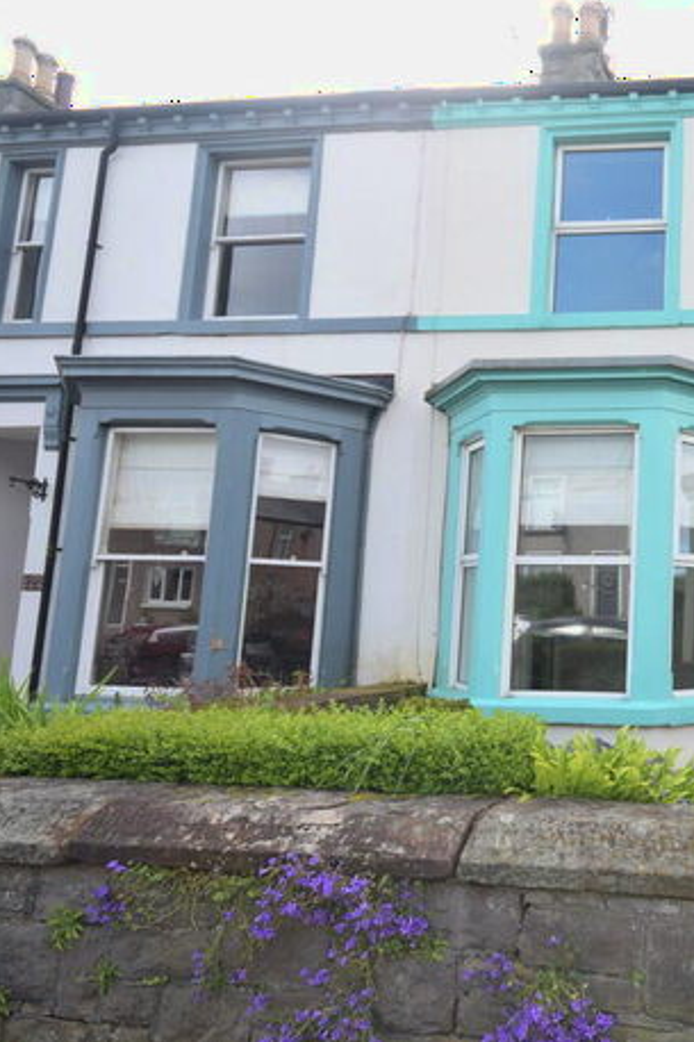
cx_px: 714
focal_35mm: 26
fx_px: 763
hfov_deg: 41.6
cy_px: 515
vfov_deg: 68.6
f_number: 8
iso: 280
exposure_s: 1/250
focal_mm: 11.5
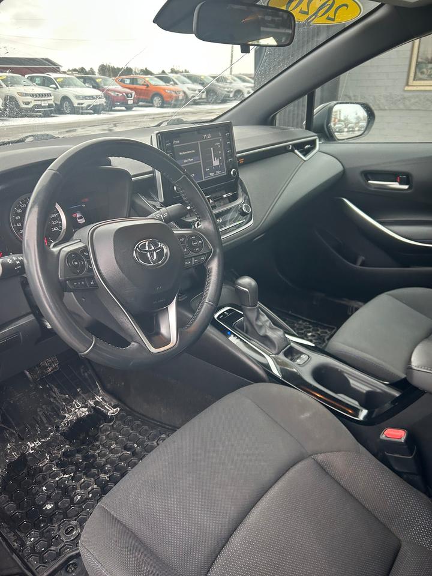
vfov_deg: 67.3
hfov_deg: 53.1
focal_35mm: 26
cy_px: 288
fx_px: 433
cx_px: 216
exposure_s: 1/121
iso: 125
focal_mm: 5.7
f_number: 1.5
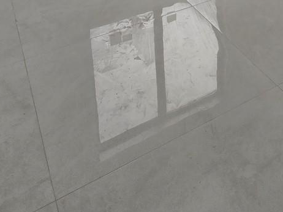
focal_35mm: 45
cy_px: -112
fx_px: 368
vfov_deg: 24.4
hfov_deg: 37.4
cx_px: 285
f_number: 2.2
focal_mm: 2.2
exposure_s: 1/141
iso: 50
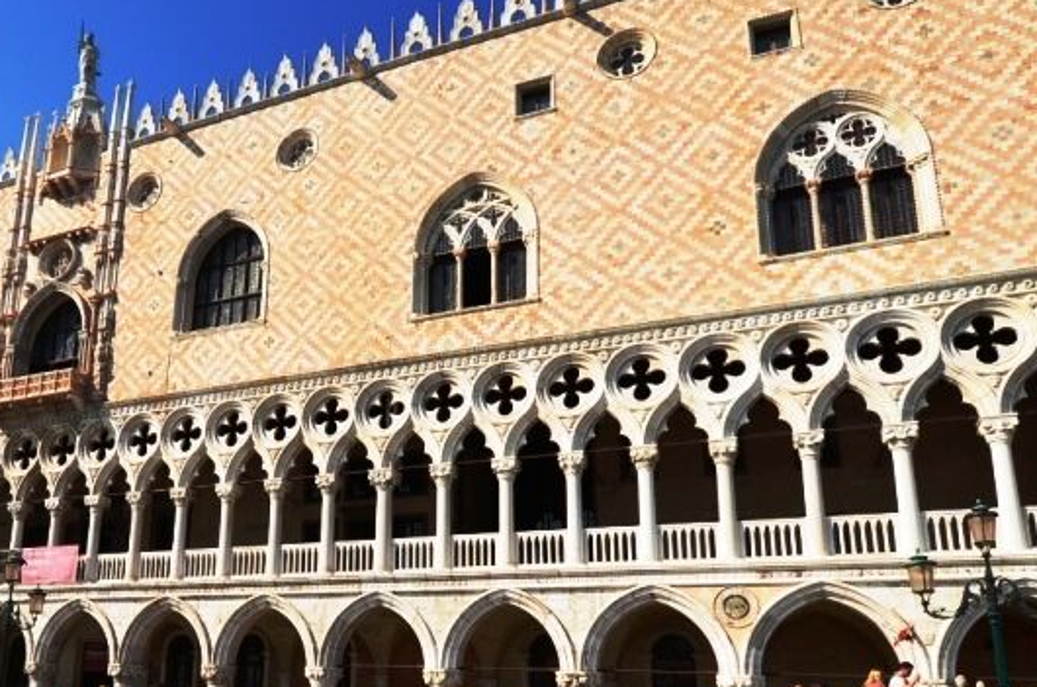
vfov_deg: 43.6
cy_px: 497
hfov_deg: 61.7
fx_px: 834
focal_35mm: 29
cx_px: 319
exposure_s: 1/400
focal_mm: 10
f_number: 11
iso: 200
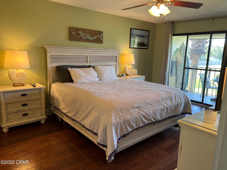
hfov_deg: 67.3
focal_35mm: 26
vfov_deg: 53.1
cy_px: 85
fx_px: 170
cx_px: 114
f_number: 1.5
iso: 80
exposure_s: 1/60
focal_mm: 5.7
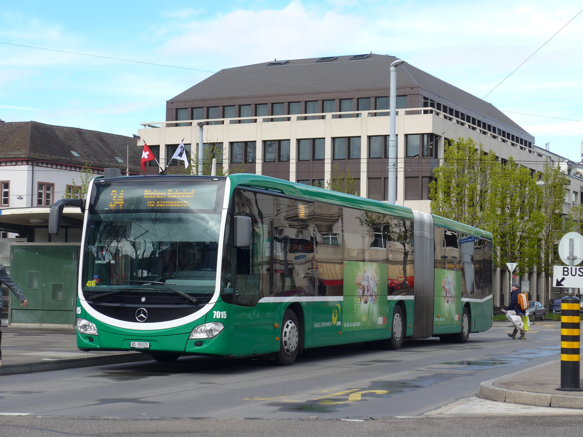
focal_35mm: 74
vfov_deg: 19.9
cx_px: 292
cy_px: 218
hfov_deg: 26.3
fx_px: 1246
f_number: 4.2
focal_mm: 15
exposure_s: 1/320
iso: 80
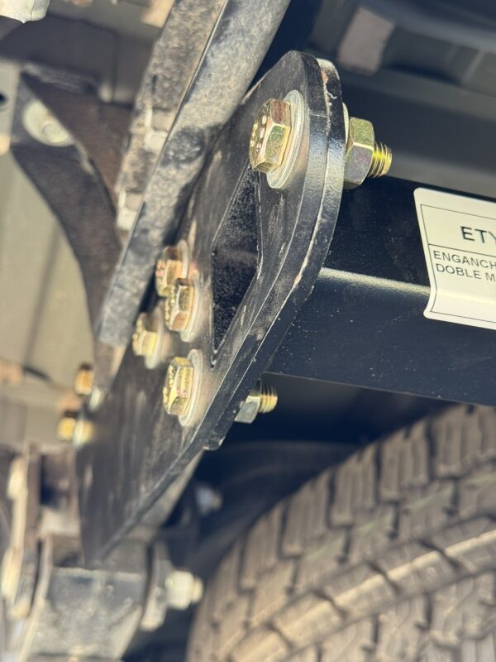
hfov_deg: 30.3
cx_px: 248
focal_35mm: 48
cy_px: 331
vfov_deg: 39.7
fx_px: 917
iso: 100
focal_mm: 6.76
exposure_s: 1/60
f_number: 1.78
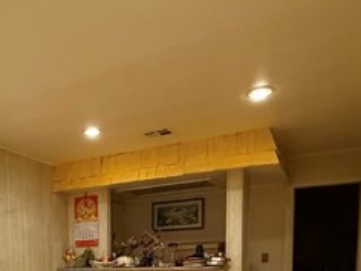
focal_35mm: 38
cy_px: 302
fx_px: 396
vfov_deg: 32.8
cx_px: 89
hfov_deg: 47.1
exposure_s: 1/60
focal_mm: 2.22
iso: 1000
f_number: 2.2
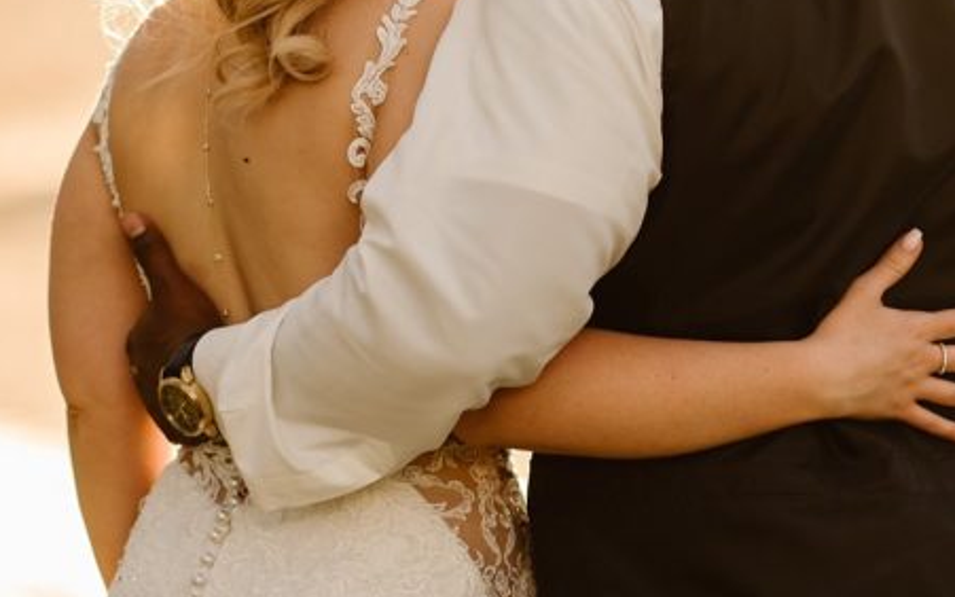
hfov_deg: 10.6
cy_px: 4
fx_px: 5128
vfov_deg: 6.6
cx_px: 582
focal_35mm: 197
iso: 200
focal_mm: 85
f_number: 2
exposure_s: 1/1250
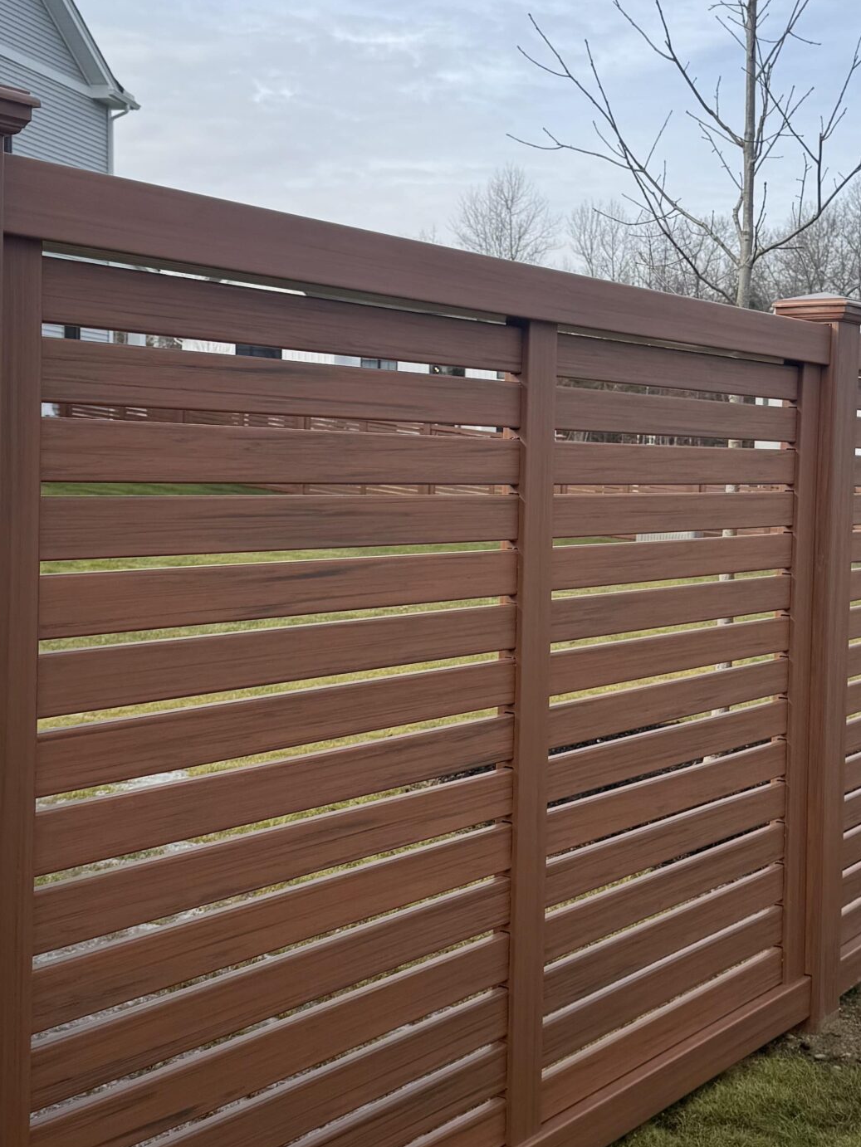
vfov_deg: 38.2
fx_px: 1658
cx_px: 525
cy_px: 541
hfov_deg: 29.0
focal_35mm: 50
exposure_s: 1/3247
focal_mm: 6.76
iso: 80
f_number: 1.78
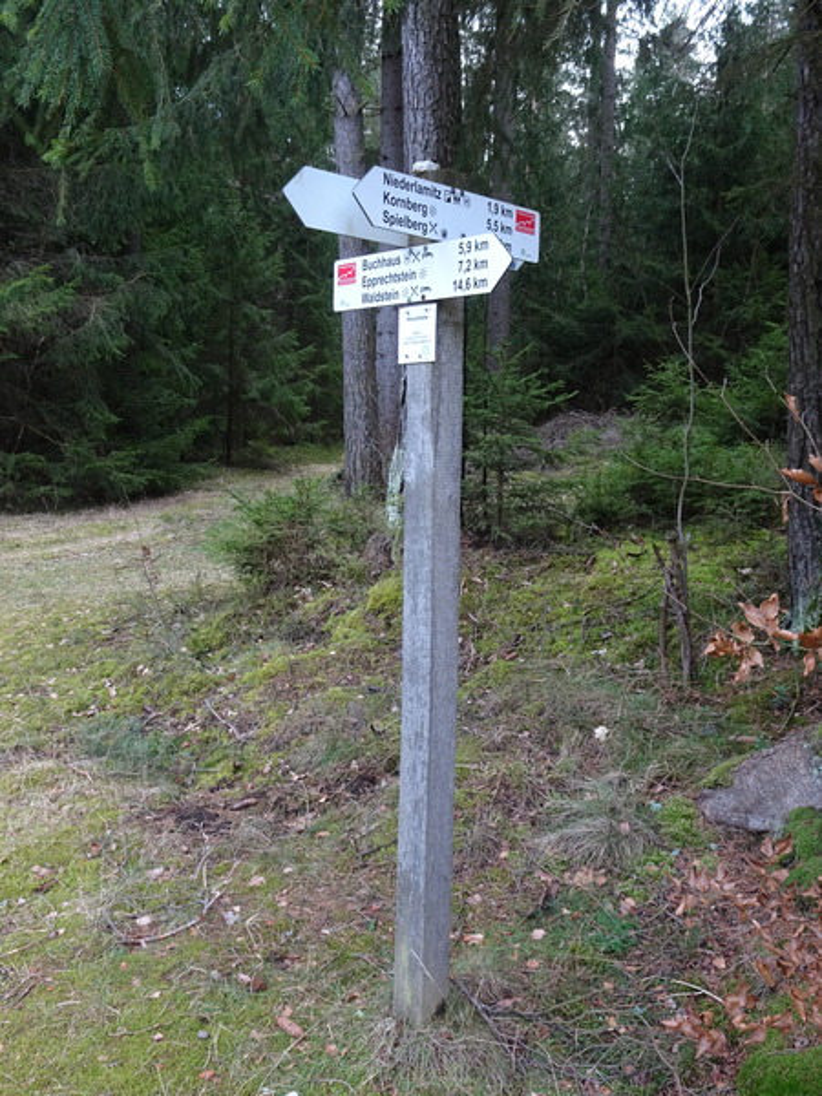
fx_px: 1013
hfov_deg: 44.2
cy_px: 548
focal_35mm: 32
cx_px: 411
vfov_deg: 56.8
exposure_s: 1/40
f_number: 4
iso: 125
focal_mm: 5.43
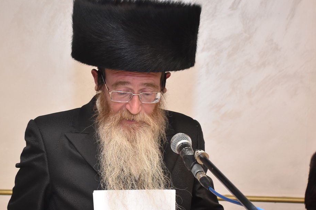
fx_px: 641
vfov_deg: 18.6
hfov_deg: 27.6
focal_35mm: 73
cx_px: 112
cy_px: 140
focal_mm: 32
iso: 1250
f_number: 5.6
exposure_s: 1/125
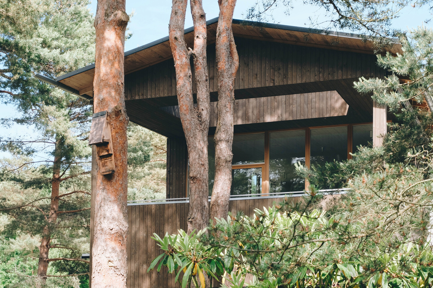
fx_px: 818
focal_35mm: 68
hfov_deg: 29.7
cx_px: 216
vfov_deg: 20.0
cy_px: 144
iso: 400
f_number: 5.6
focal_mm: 45
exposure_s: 1/320
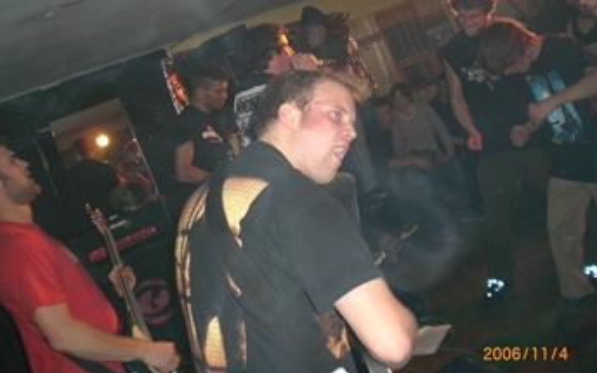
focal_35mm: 41
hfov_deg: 48.2
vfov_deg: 31.2
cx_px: 300
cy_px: 172
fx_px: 667
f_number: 3.1
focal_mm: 6.3
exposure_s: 1/60
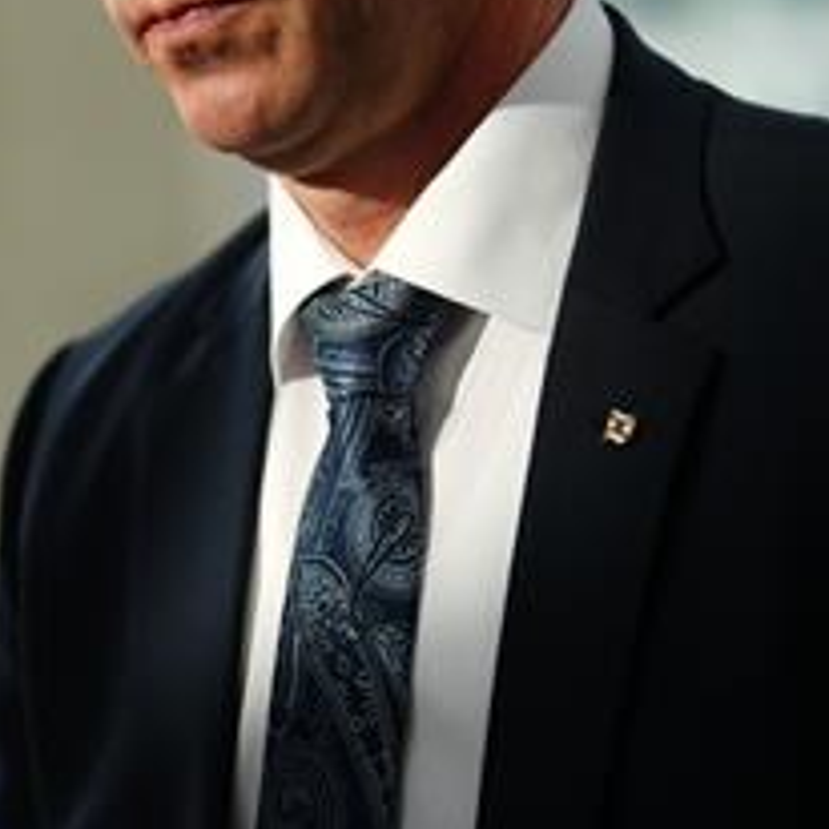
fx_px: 5717
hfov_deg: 8.3
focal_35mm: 211
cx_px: 217
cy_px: 344
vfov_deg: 8.3
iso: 50
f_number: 1.2
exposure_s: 1/1250
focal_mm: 50
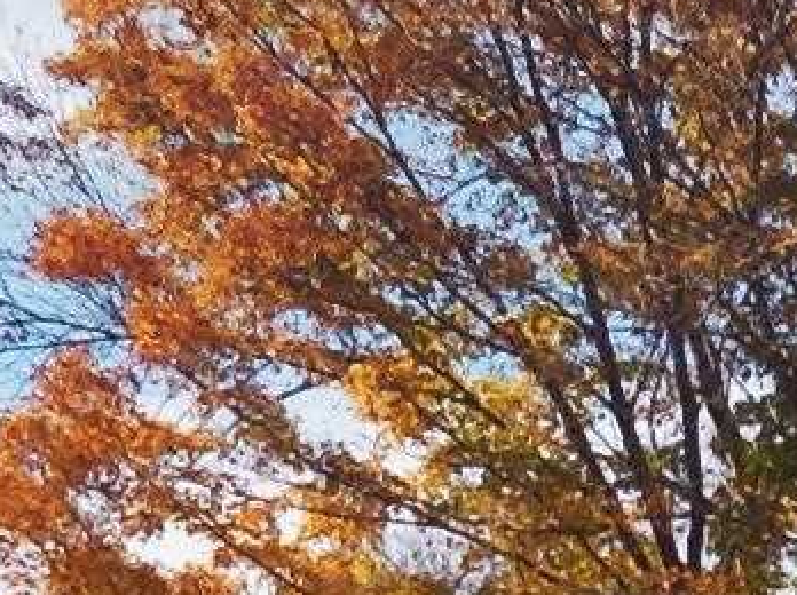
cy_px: 1300
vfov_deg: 5.8
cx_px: 1223
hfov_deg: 7.9
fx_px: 5656
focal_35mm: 246
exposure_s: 1/604
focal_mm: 3.3
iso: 32
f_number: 2.4
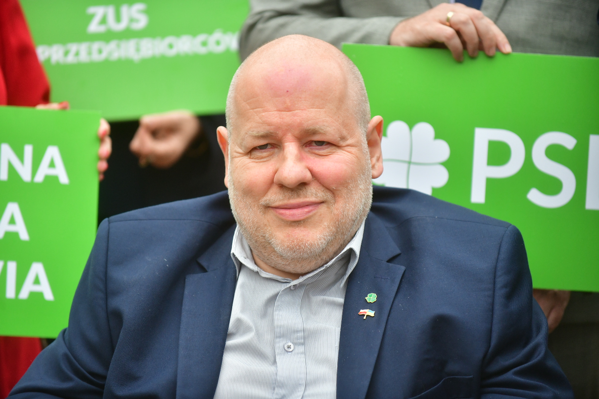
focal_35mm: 200
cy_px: 200
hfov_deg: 10.3
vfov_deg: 6.9
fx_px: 3328
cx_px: 300
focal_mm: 200
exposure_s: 1/3200
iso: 900
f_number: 2.8
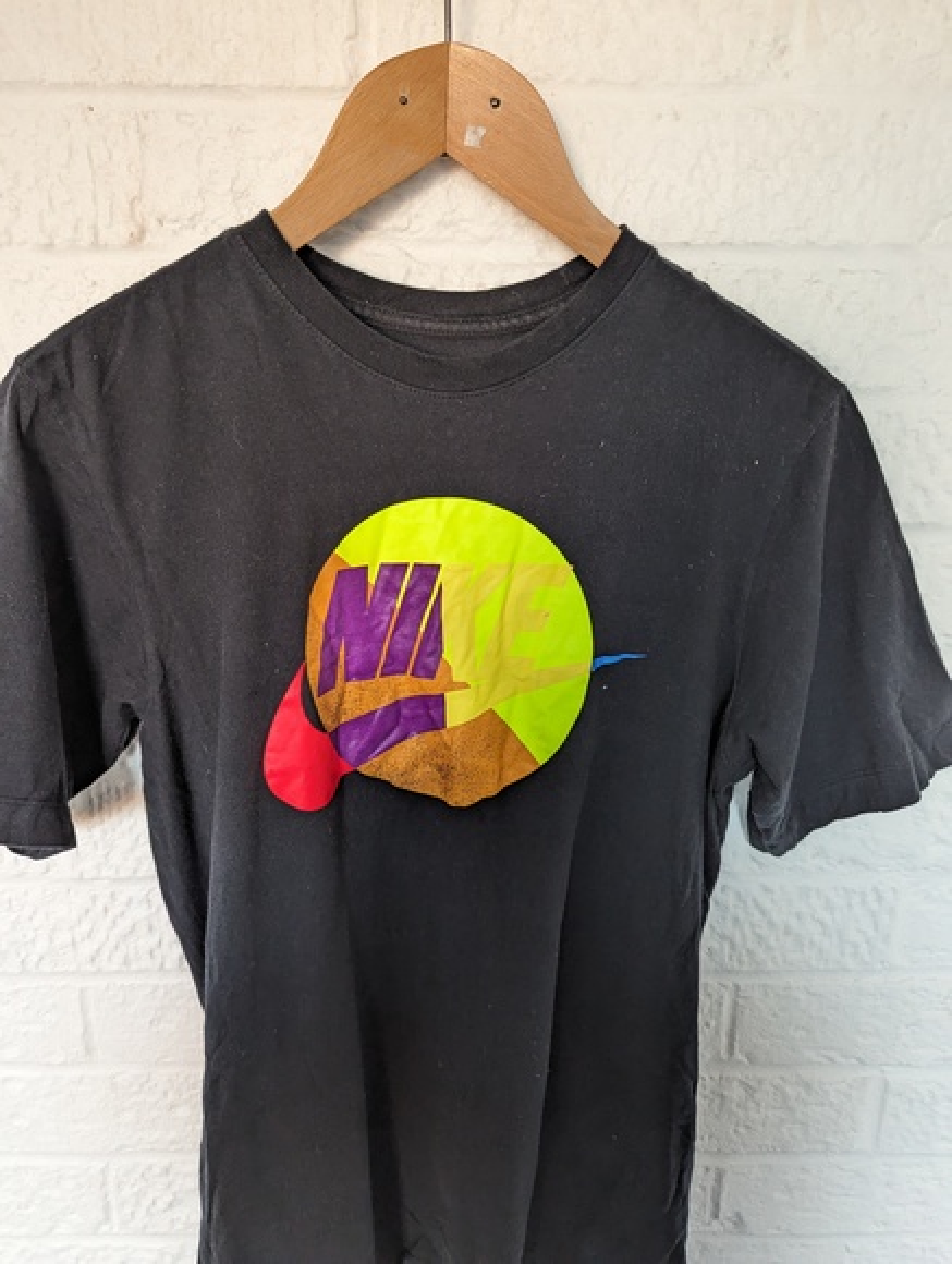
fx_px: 877
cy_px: 632
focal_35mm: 24
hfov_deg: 57.0
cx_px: 476
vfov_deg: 71.5
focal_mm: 6.81
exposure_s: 1/114
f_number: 1.85
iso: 424
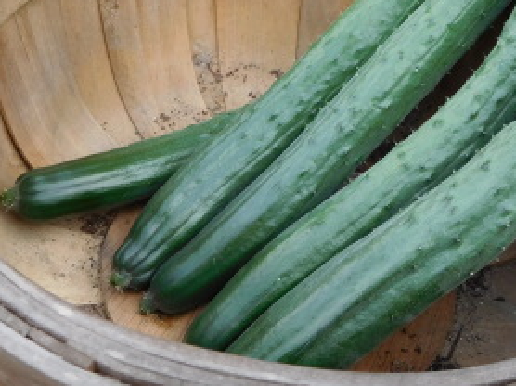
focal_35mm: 45
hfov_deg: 42.0
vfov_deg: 31.4
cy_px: 86
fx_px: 670
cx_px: 301
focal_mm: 4.5
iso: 125
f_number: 3.4
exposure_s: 1/80
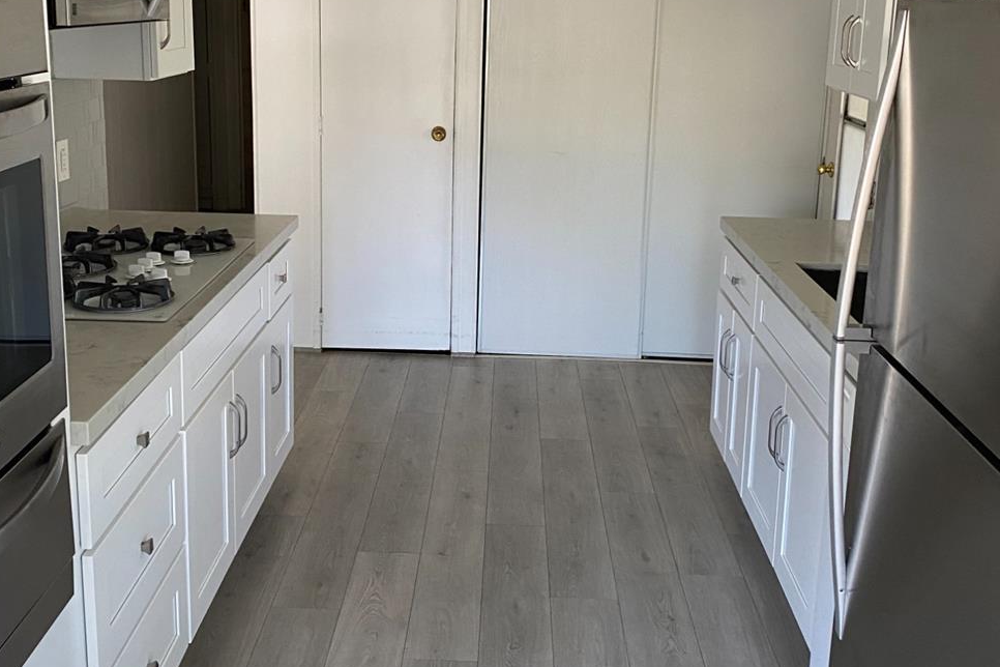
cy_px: 265
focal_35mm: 42
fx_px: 1167
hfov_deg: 46.4
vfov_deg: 31.8
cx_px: 489
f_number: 1.8
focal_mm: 4.25
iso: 125
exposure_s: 1/68
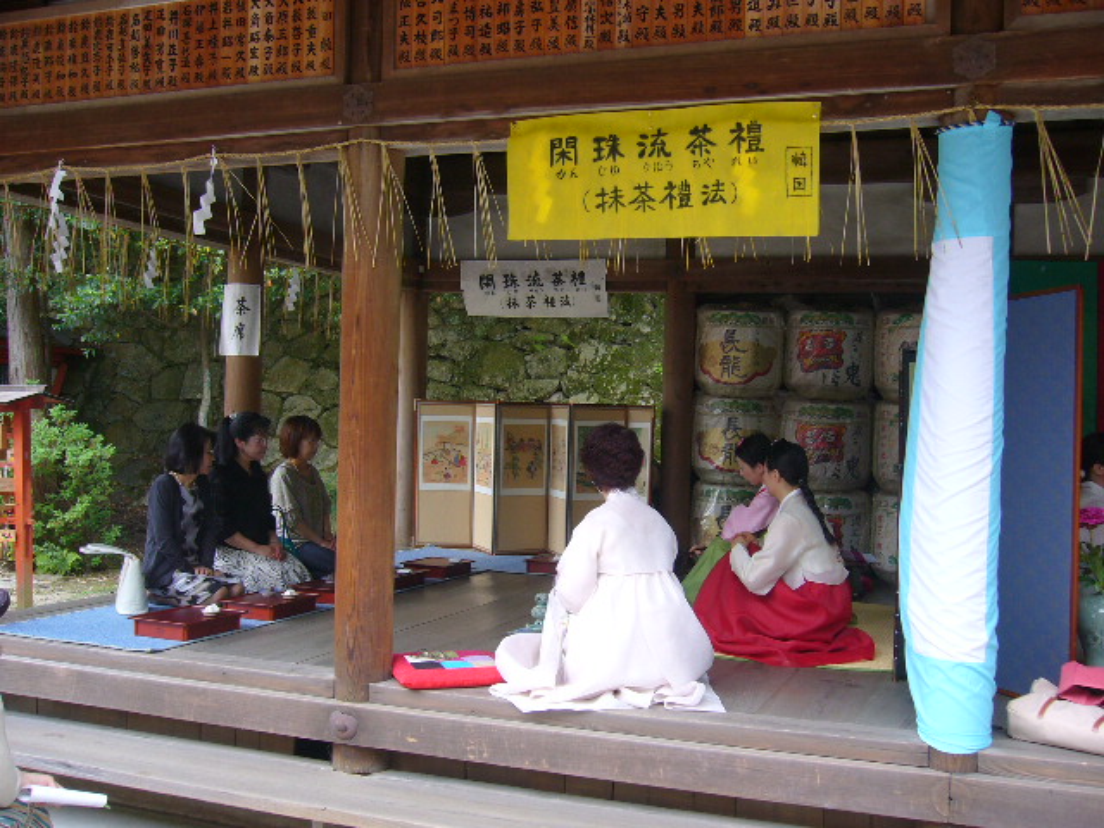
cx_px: 552
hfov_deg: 52.6
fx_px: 1116
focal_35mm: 35
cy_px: 414
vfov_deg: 40.7
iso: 80
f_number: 2.8
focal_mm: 5.8
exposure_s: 1/60
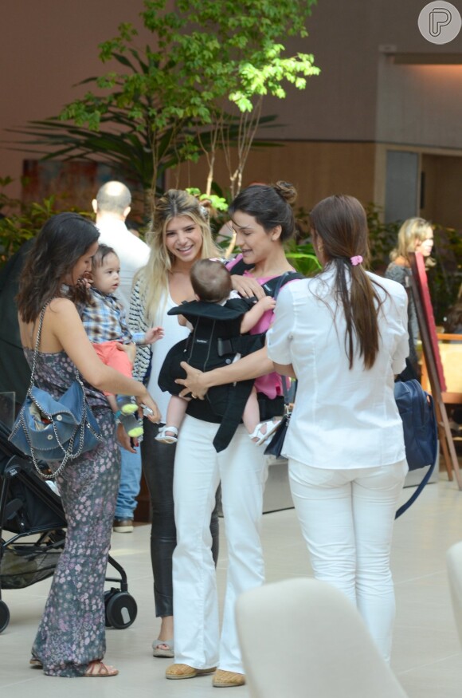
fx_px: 3044
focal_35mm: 158
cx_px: 231
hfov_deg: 8.7
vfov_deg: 13.1
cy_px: 349
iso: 500
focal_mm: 105
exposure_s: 1/125
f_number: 5.6
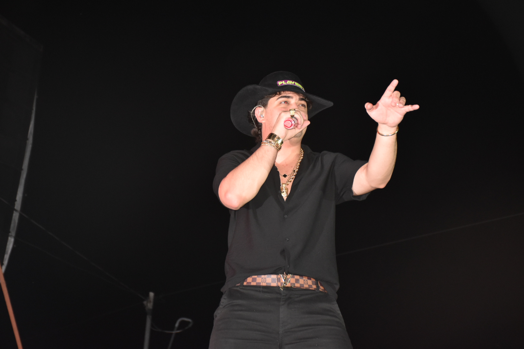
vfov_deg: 14.7
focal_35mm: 93
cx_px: 262
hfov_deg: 21.9
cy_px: 174
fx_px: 1354
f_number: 5
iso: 1250
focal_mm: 62
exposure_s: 1/100
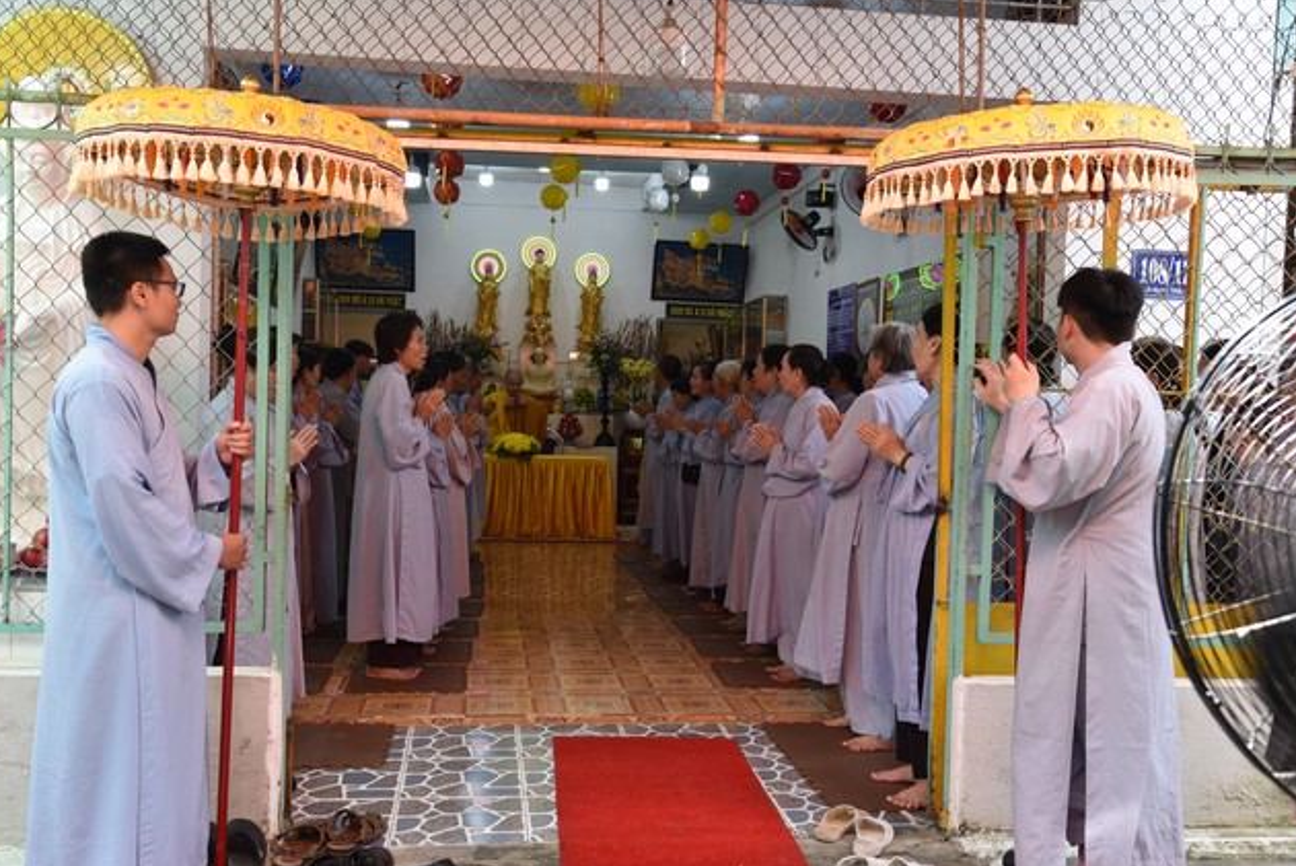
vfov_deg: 40.0
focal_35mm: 33
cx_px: 640
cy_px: 432
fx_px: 1189
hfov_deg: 57.2
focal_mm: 32
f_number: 5
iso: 400
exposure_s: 1/100
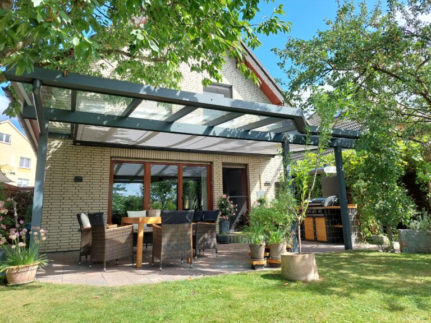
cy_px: 162
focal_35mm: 24
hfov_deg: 71.6
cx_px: 216
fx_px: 299
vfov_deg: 56.8
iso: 40
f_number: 1.8
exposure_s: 1/549
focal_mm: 5.23
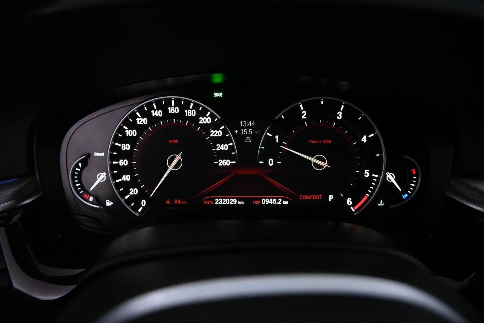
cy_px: 162
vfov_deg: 18.2
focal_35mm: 75
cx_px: 242
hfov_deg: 27.0
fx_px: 1008
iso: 5000
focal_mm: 50
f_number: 6.3
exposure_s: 1/160
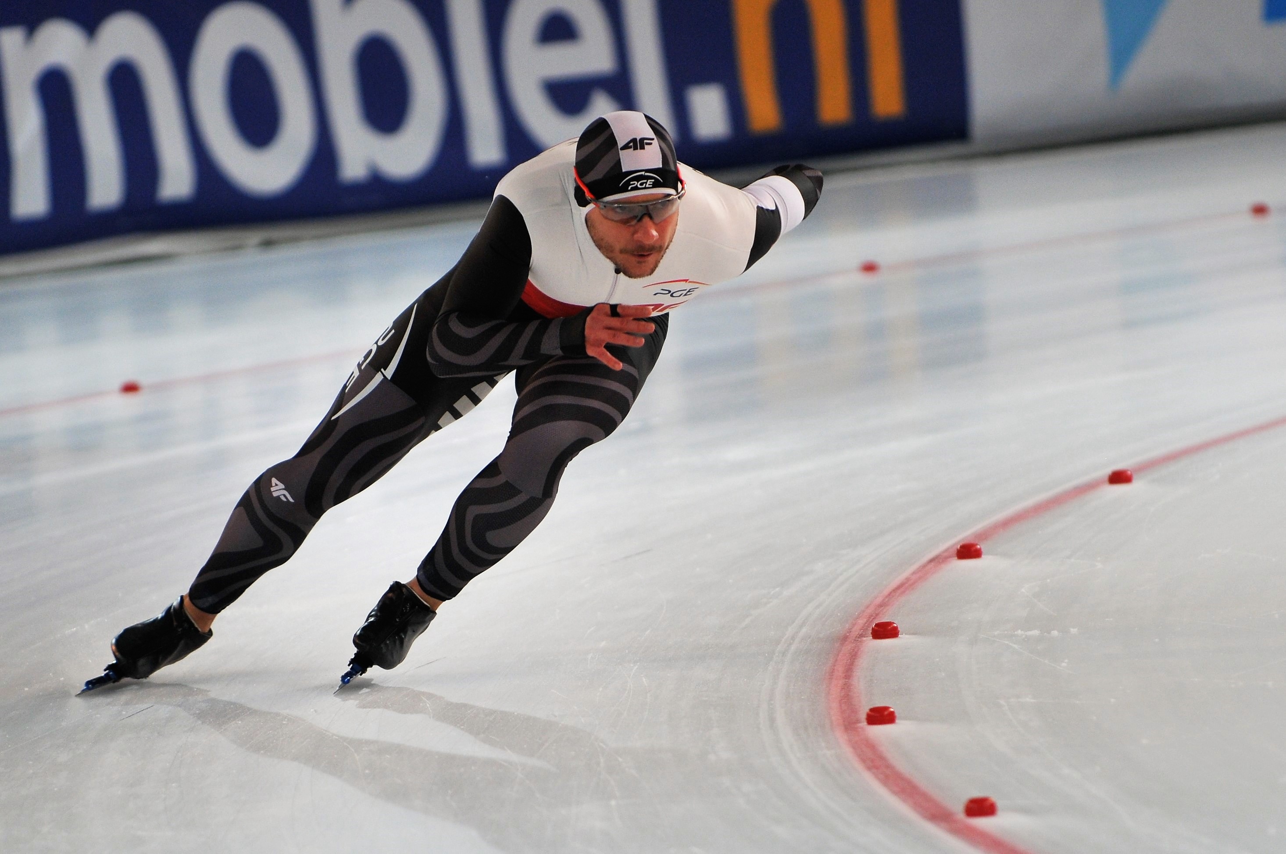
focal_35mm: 300
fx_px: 10703
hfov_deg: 6.9
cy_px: 427
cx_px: 643
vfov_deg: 4.6
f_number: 2.8
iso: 400
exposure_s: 1/800
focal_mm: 200
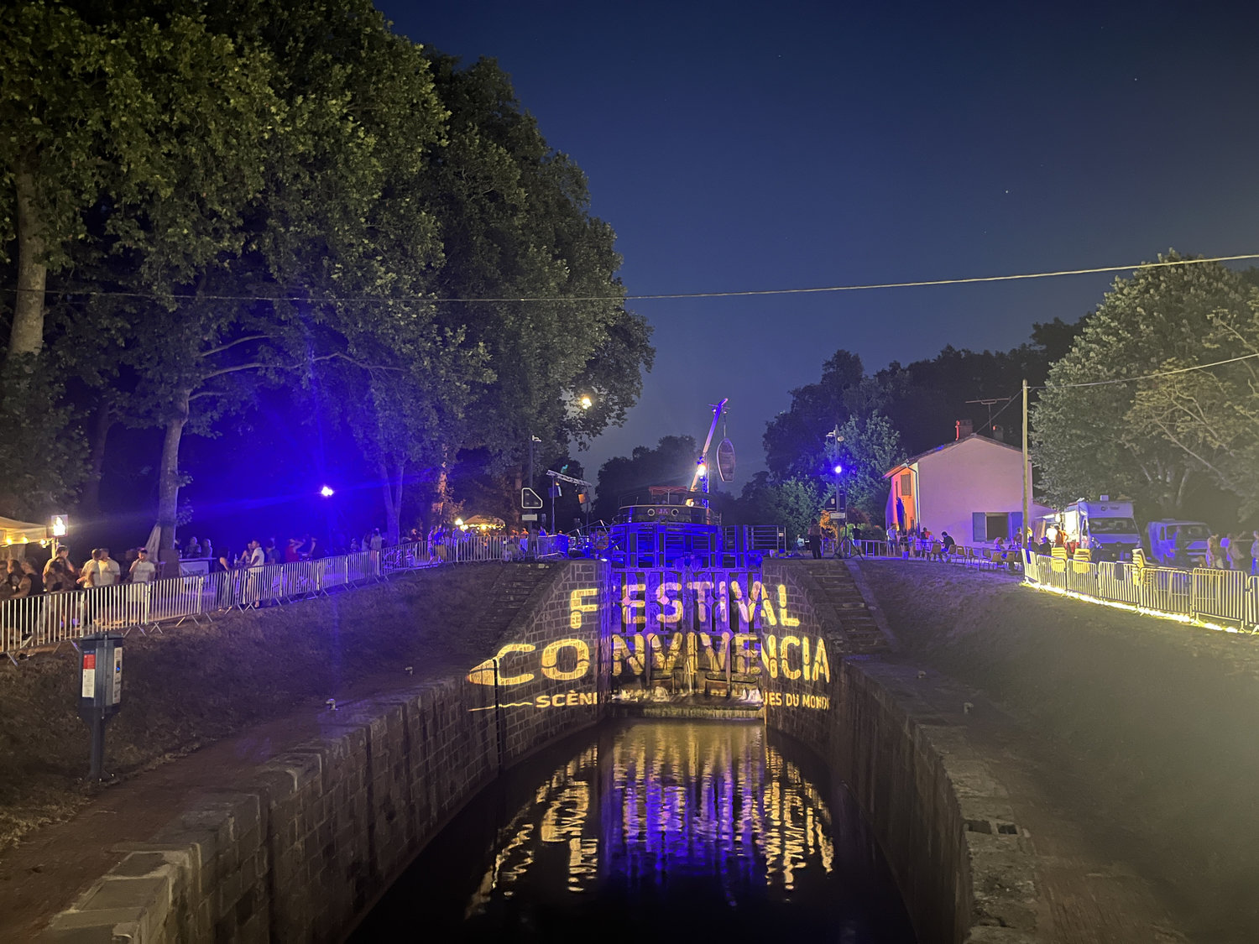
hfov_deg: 67.3
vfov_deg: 53.1
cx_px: 630
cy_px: 472
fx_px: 946
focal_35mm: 26
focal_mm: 5.1
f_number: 1.6
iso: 1000
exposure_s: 1/9
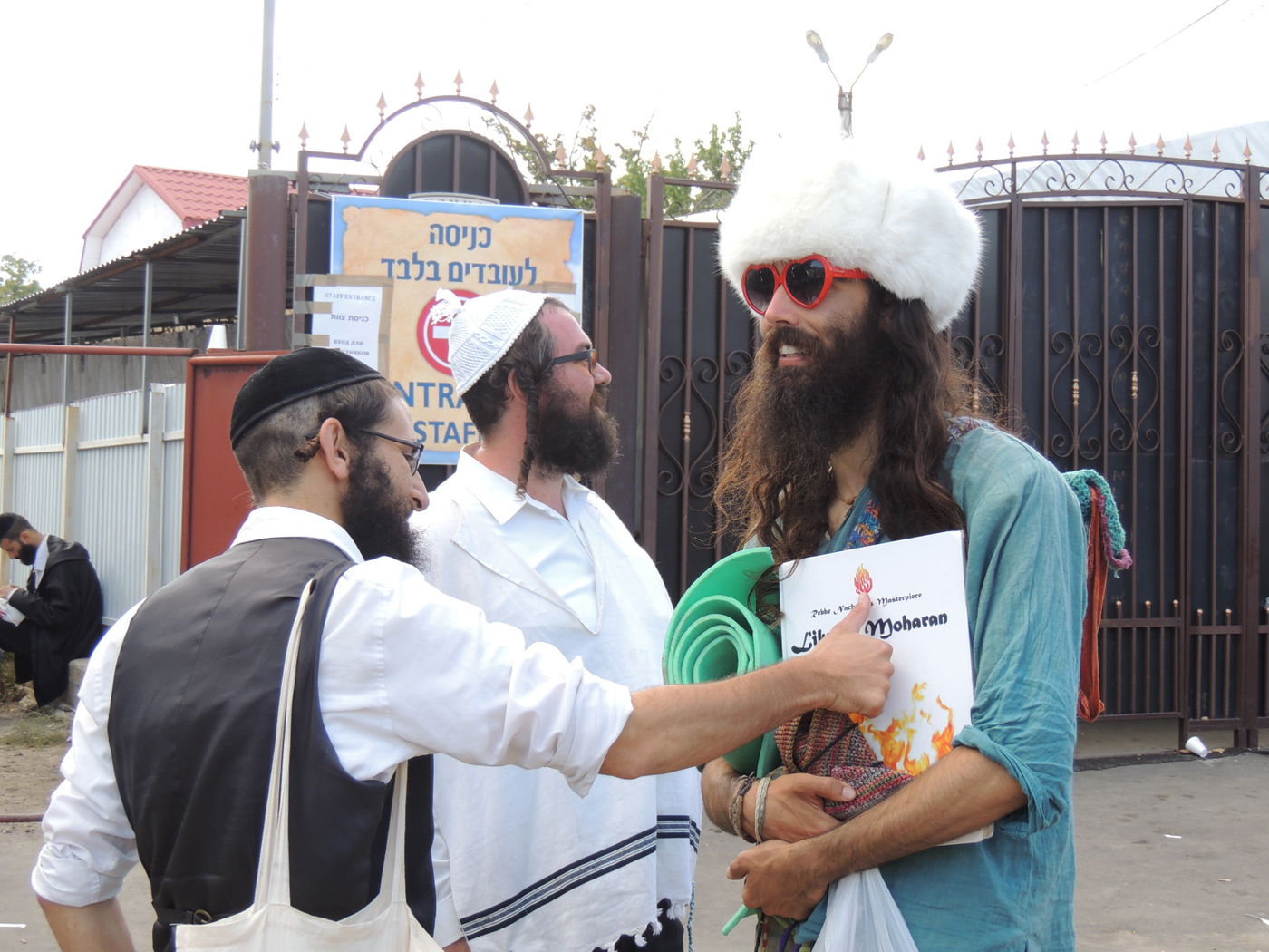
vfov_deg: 24.4
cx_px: 634
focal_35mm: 60
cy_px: 476
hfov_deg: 32.2
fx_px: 2200
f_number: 3.7
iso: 100
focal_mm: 10.7
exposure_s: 1/100
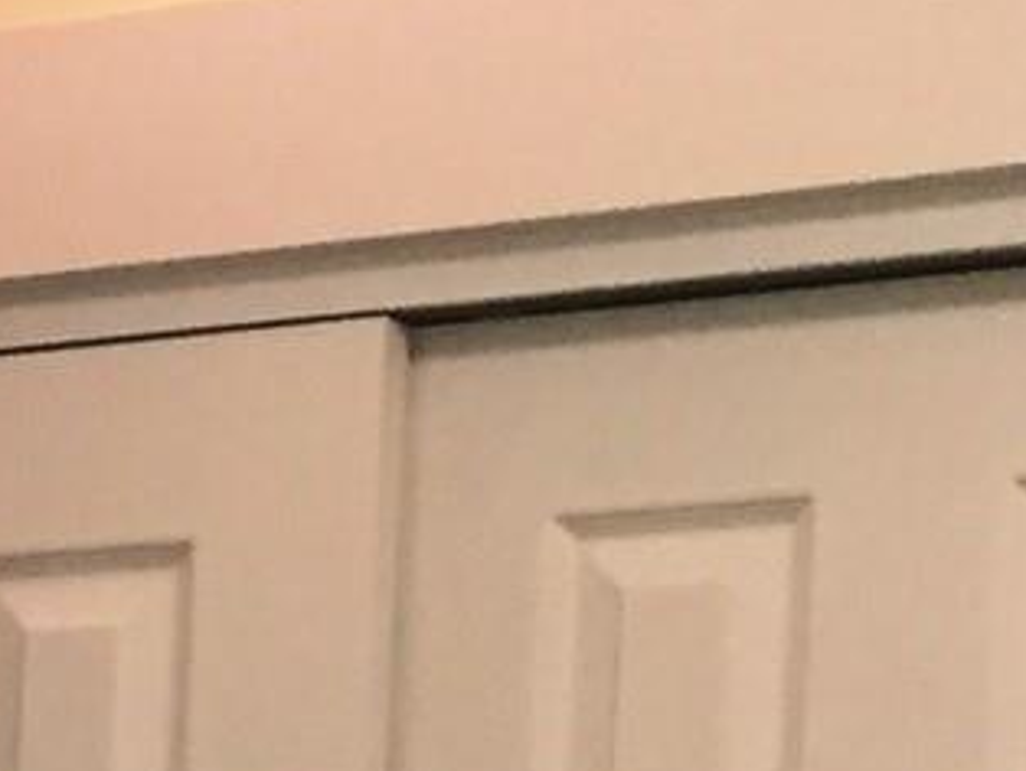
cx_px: -1137
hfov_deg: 9.6
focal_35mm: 189
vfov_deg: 7.3
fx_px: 5606
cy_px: 1918
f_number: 2.2
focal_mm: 4.15
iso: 50
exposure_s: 1/30
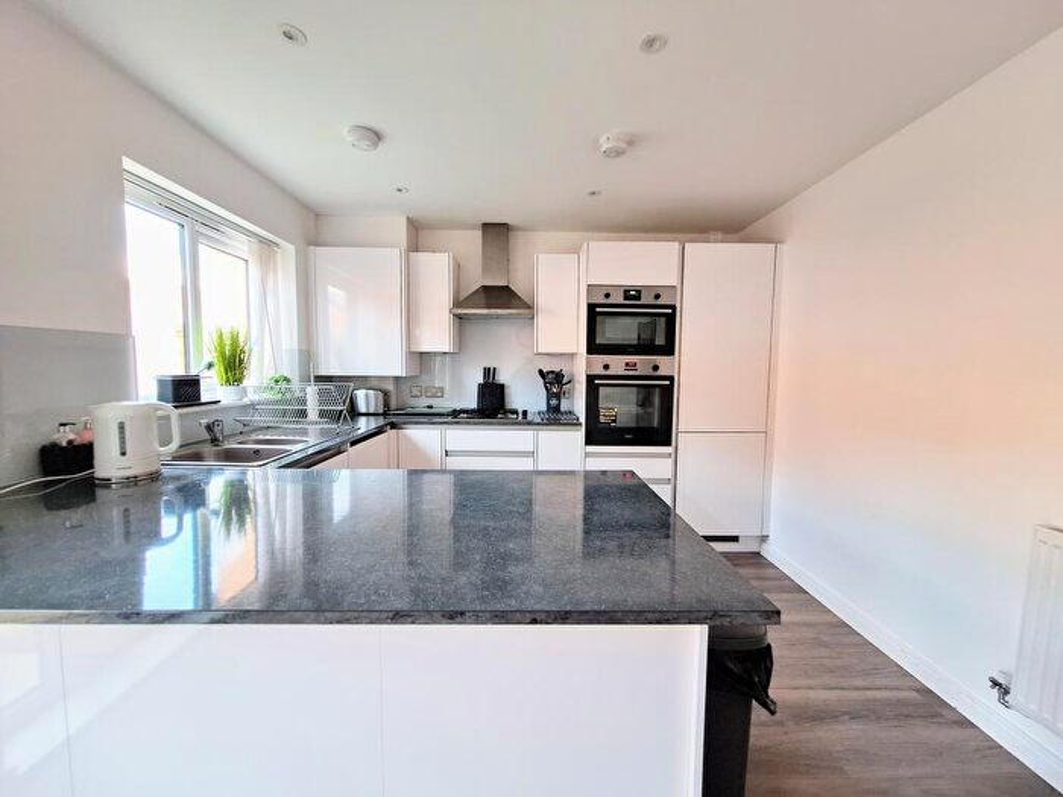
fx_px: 399
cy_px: 398
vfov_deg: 89.9
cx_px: 532
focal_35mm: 13
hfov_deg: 106.2
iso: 80
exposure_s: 1/40
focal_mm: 1.74
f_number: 2.2
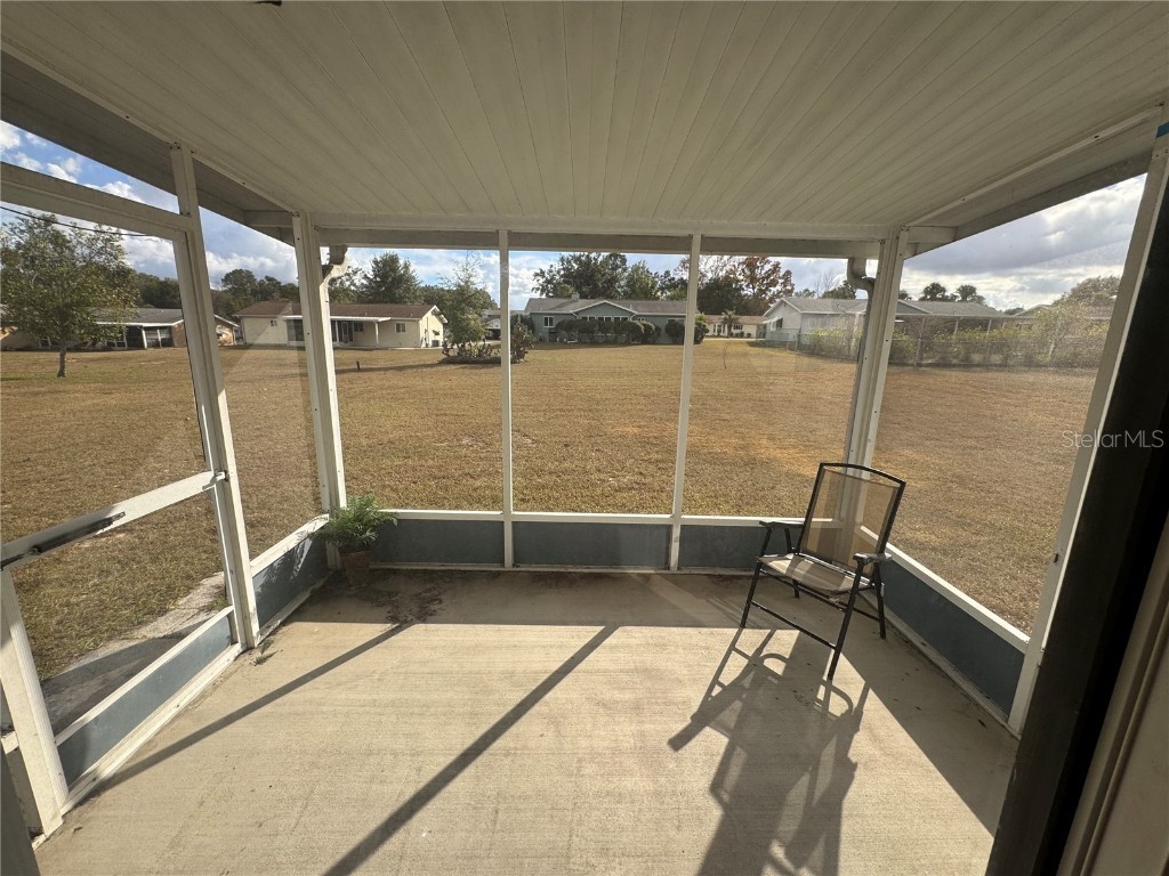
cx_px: 584
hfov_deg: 102.1
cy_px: 438
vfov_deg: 85.7
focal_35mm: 14
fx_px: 473
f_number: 2.2
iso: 40
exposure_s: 1/657
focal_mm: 2.22
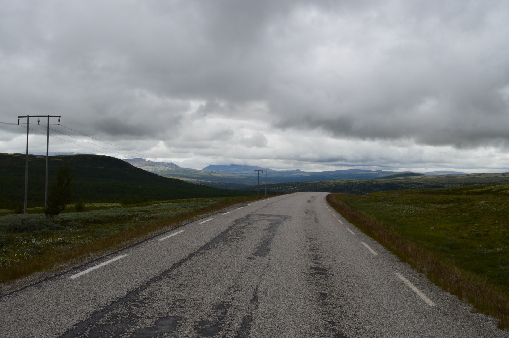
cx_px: 254
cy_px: 169
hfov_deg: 49.6
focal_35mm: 39
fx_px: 551
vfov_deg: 34.1
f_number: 11
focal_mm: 26
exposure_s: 1/400
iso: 400
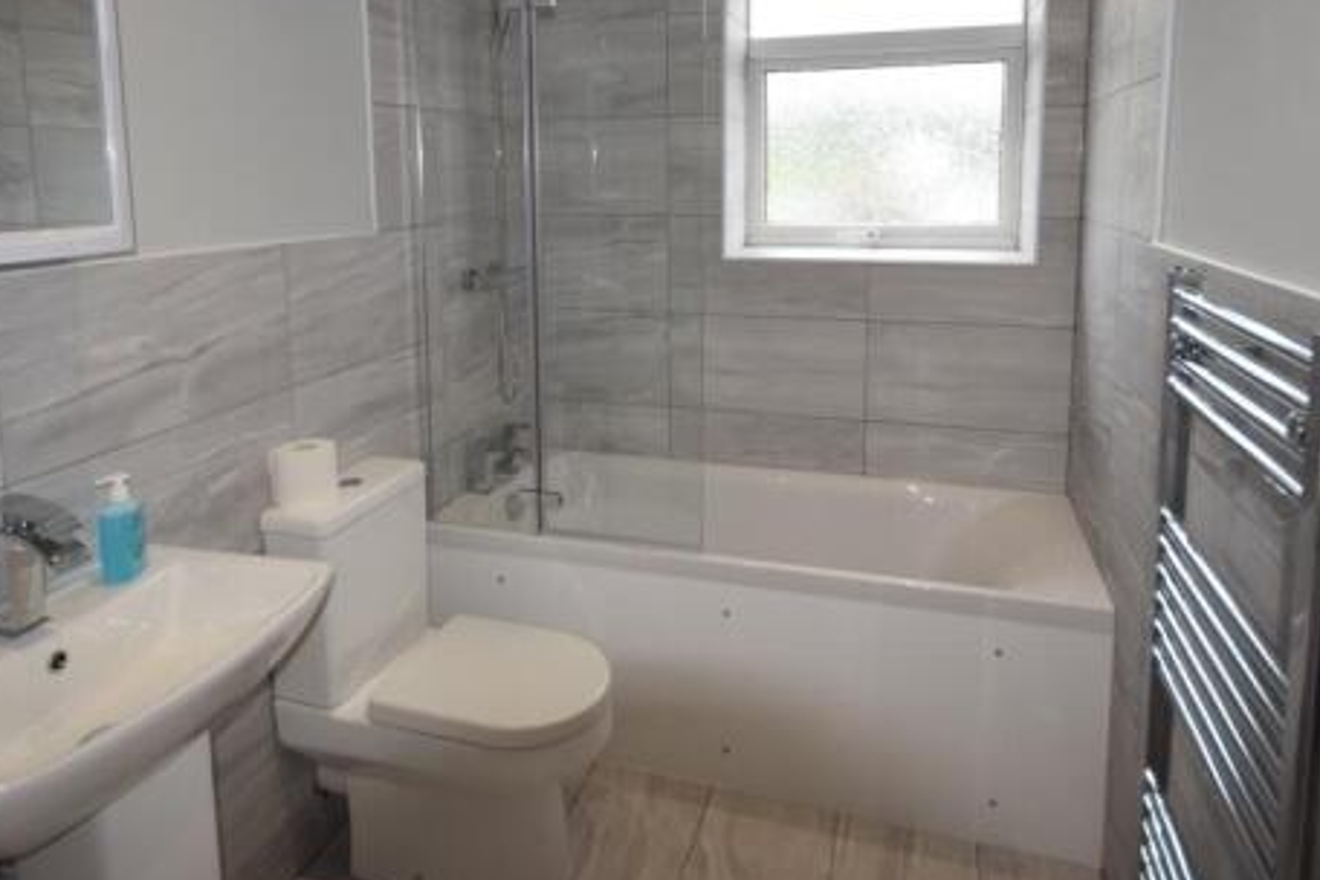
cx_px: 650
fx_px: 870
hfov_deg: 74.4
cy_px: 274
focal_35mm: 24
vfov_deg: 52.4
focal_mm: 11
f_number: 5.6
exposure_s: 1/125
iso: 640
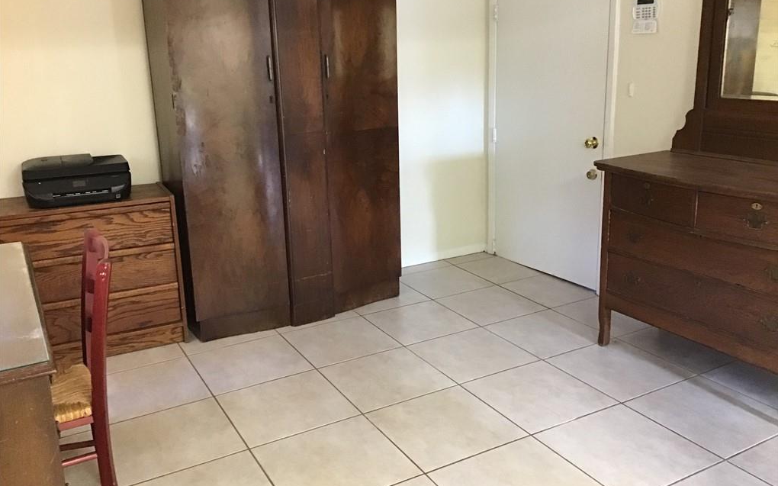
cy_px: 221
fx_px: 700
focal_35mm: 33
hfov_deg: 58.2
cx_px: 389
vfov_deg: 38.3
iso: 200
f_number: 2.4
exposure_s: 1/30
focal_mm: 3.3
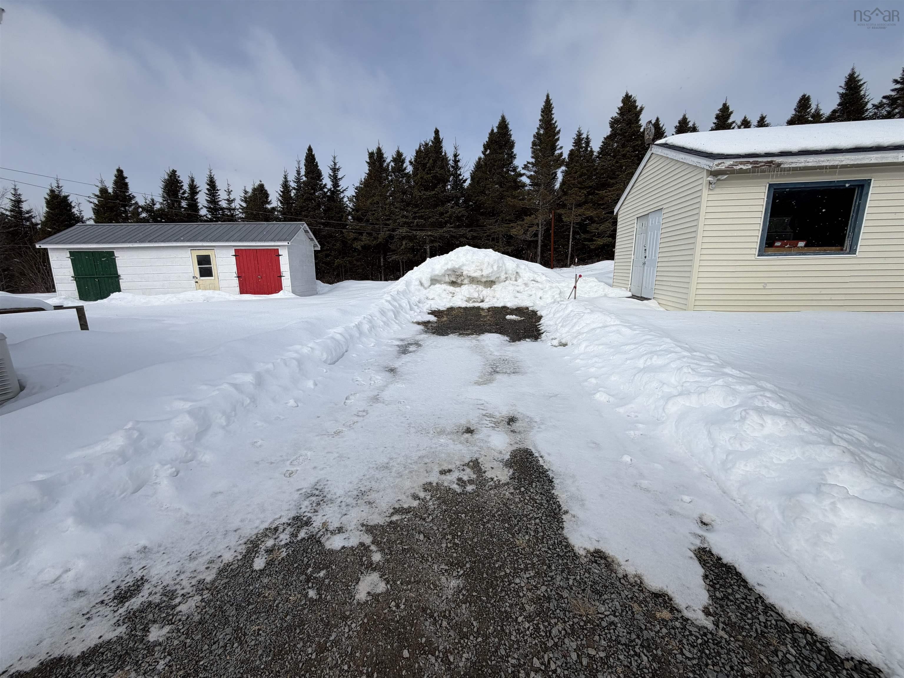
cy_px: 339
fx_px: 366
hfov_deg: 102.1
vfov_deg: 85.7
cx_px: 452
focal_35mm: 14
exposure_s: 1/1464
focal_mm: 2.22
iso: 20
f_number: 2.2
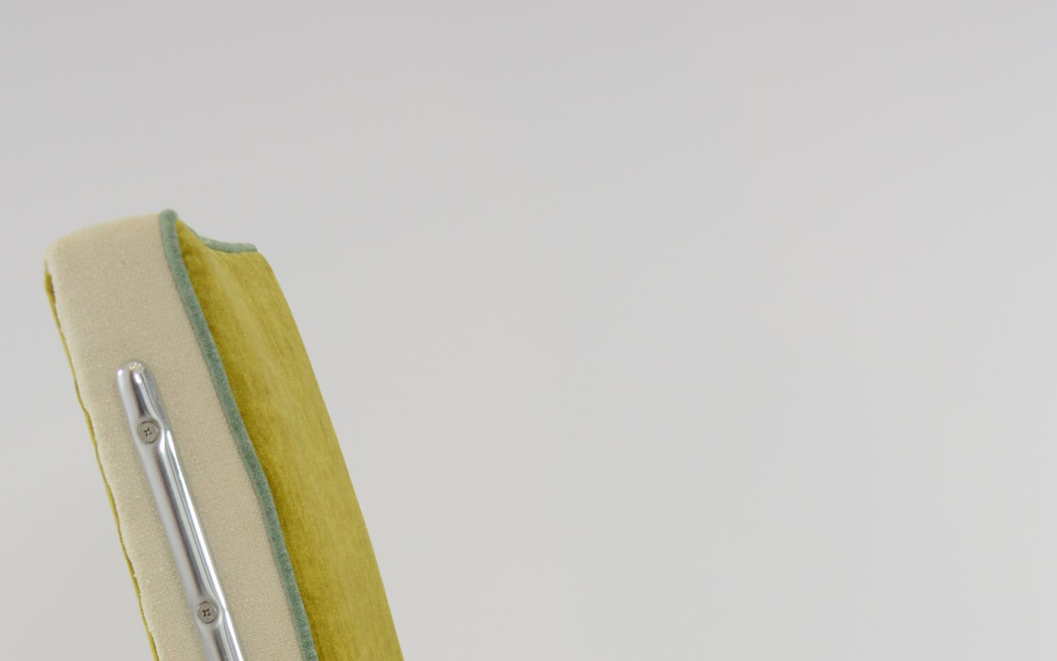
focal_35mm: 84
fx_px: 2420
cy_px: 1019
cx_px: 634
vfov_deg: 14.4
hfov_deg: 24.6
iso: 400
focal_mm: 28
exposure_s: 1/125
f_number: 5.6
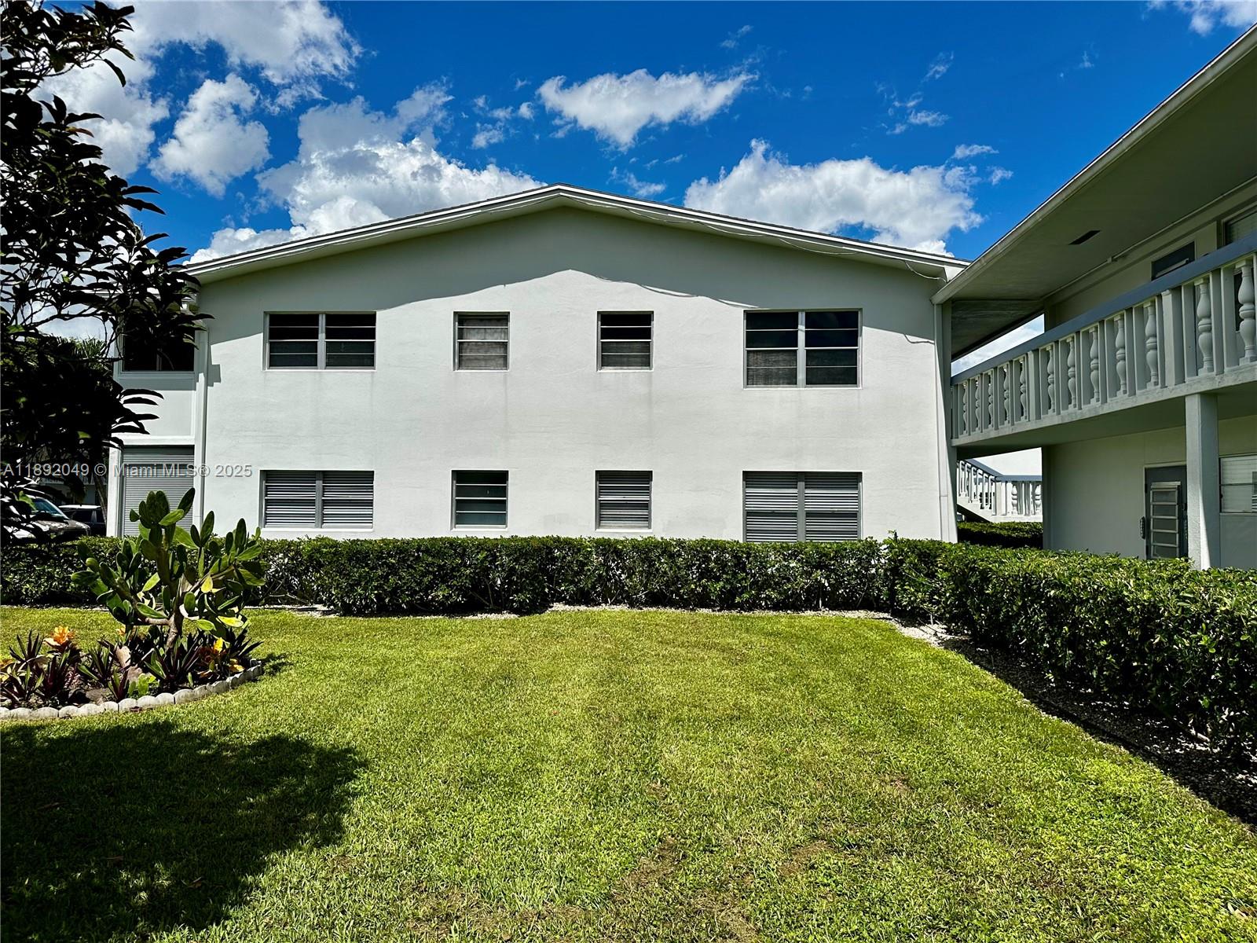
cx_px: 628
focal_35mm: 24
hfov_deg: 71.6
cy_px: 472
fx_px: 872
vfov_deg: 56.8
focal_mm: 6.86
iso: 80
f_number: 1.78
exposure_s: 1/9709
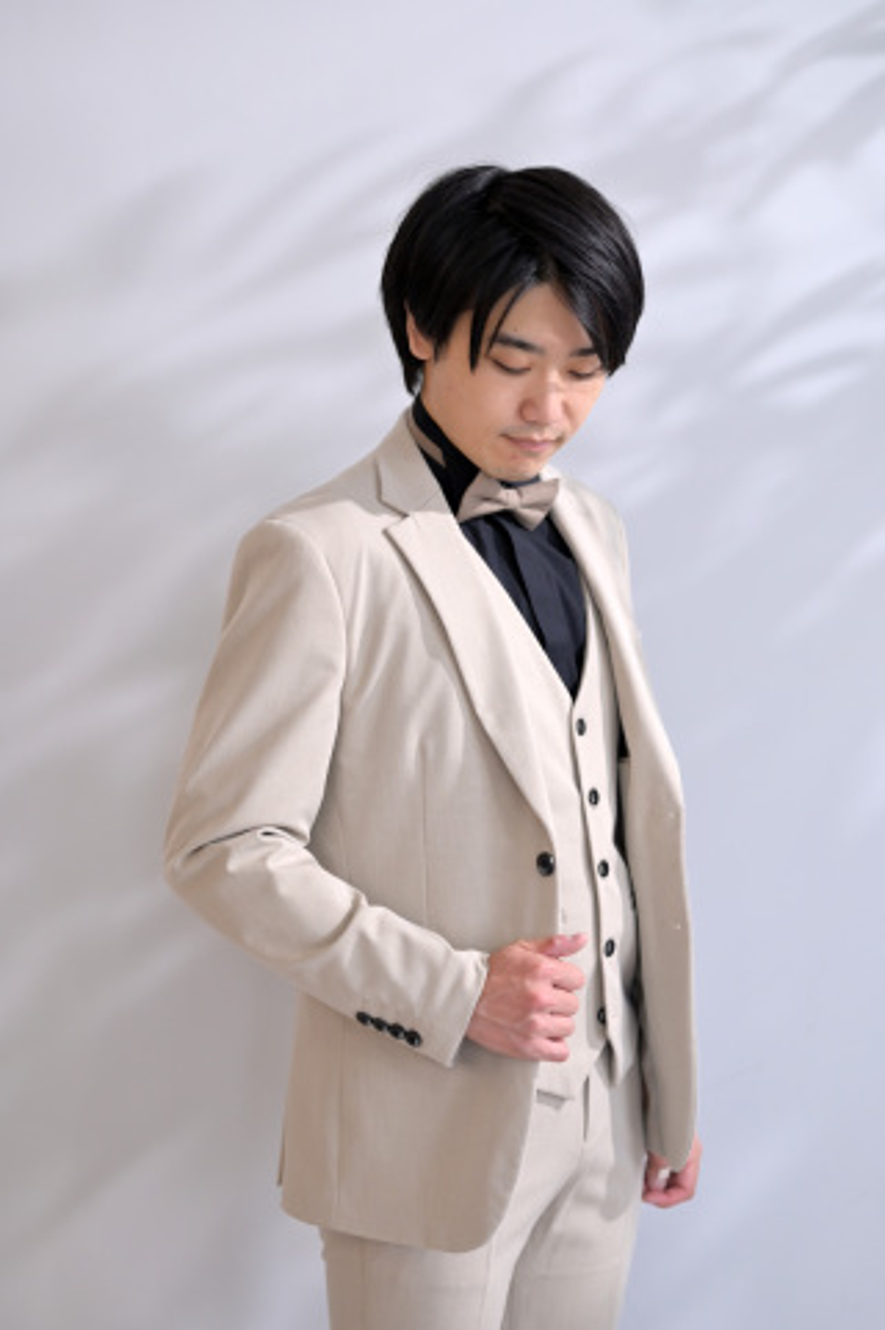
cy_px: 665
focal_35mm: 85
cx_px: 442
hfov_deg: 16.0
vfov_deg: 23.9
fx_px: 3139
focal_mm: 85
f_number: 2.8
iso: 640
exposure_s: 1/125
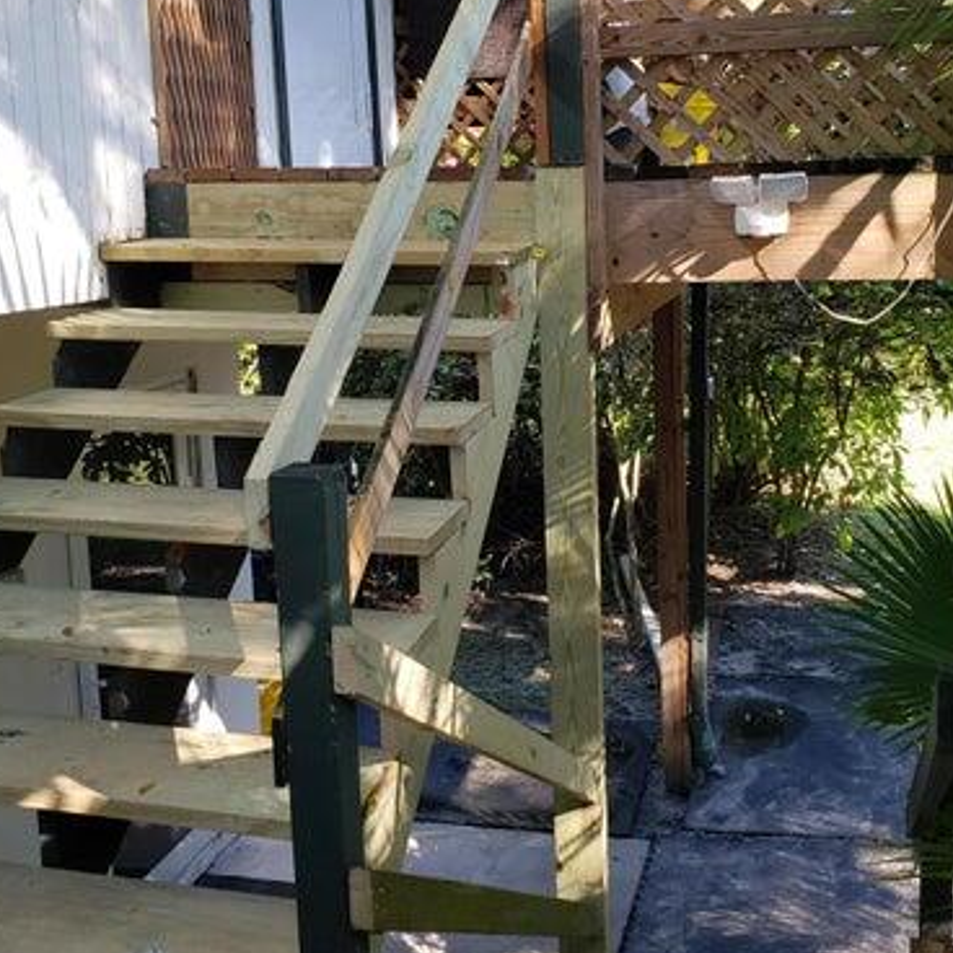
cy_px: 373
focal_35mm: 40
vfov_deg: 41.6
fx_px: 1246
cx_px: 562
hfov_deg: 41.7
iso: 64
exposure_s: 1/120
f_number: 2.4
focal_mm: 4.3
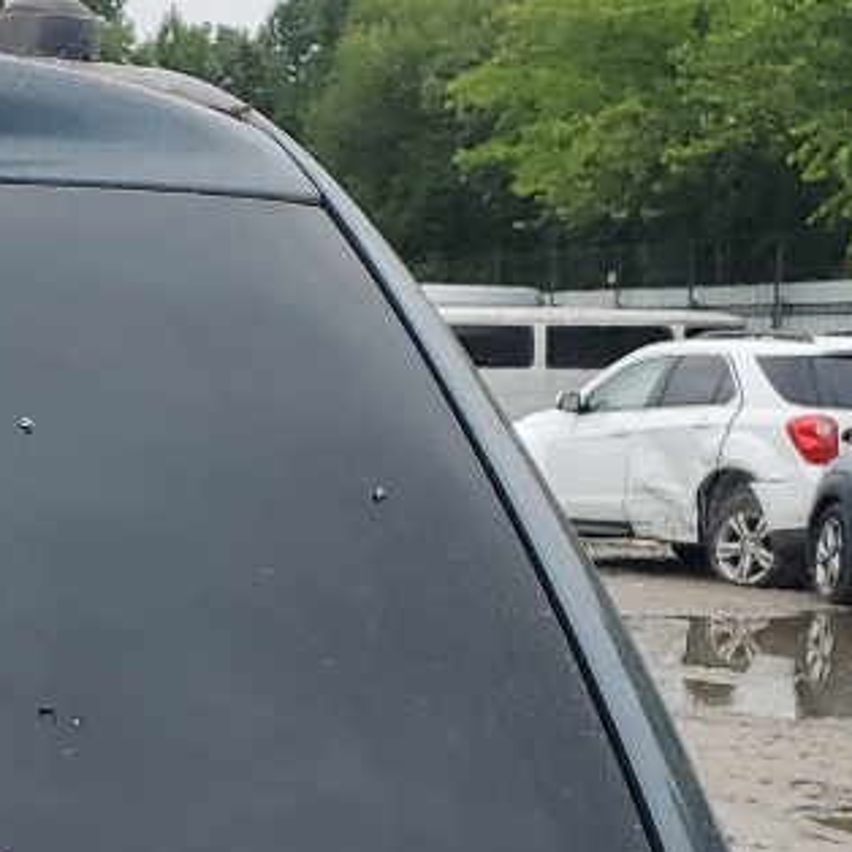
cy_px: 1194
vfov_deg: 14.1
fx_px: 3258
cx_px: -638
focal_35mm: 117
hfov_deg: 13.5
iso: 50
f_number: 1.5
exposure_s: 1/2000
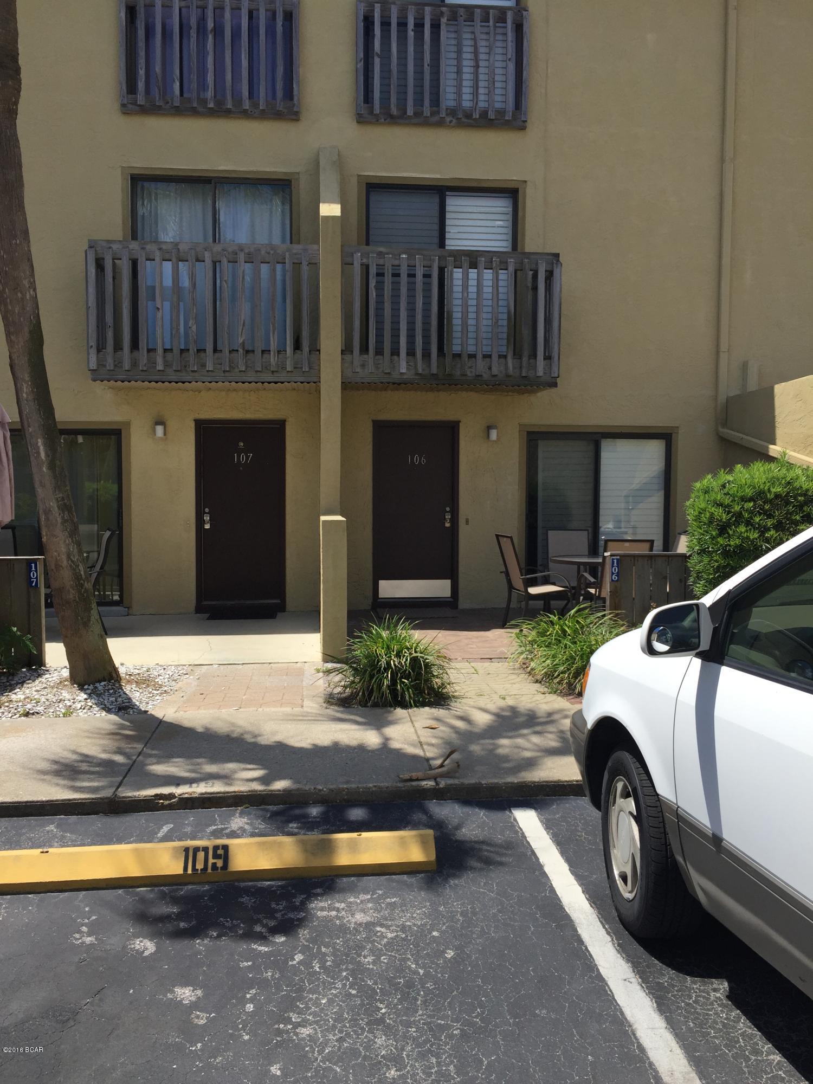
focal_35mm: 29
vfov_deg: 61.7
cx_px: 406
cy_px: 542
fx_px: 908
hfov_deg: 48.2
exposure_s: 1/1799
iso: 32
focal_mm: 4.15
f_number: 2.2
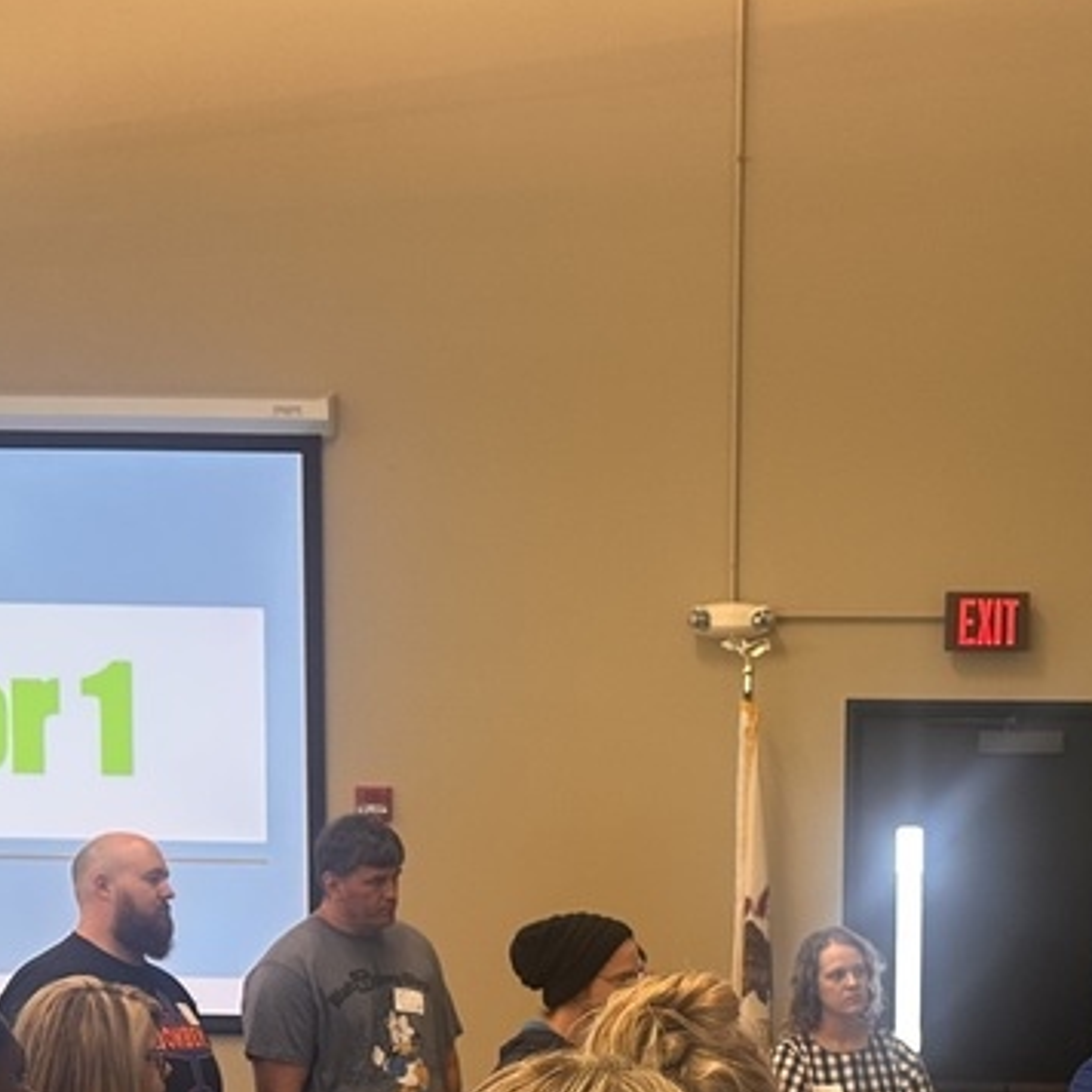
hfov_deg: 27.9
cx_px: 770
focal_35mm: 61
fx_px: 2177
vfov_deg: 26.9
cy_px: 1037
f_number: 1.78
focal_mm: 6.86
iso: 160
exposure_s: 1/120
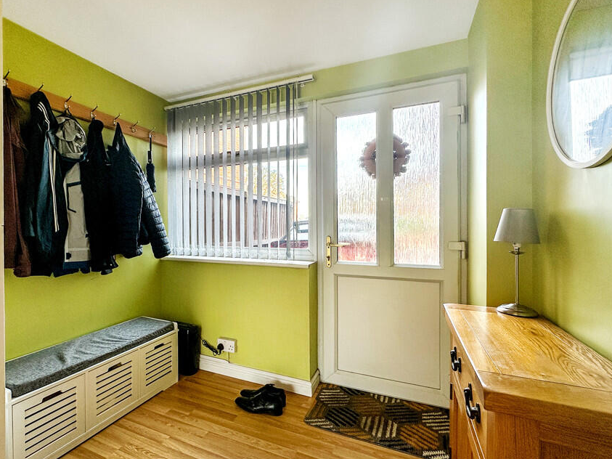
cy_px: 259
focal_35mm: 17
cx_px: 265
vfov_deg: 74.4
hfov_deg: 90.5
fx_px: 301
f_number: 2.2
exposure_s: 1/100
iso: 40
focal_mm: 2.22
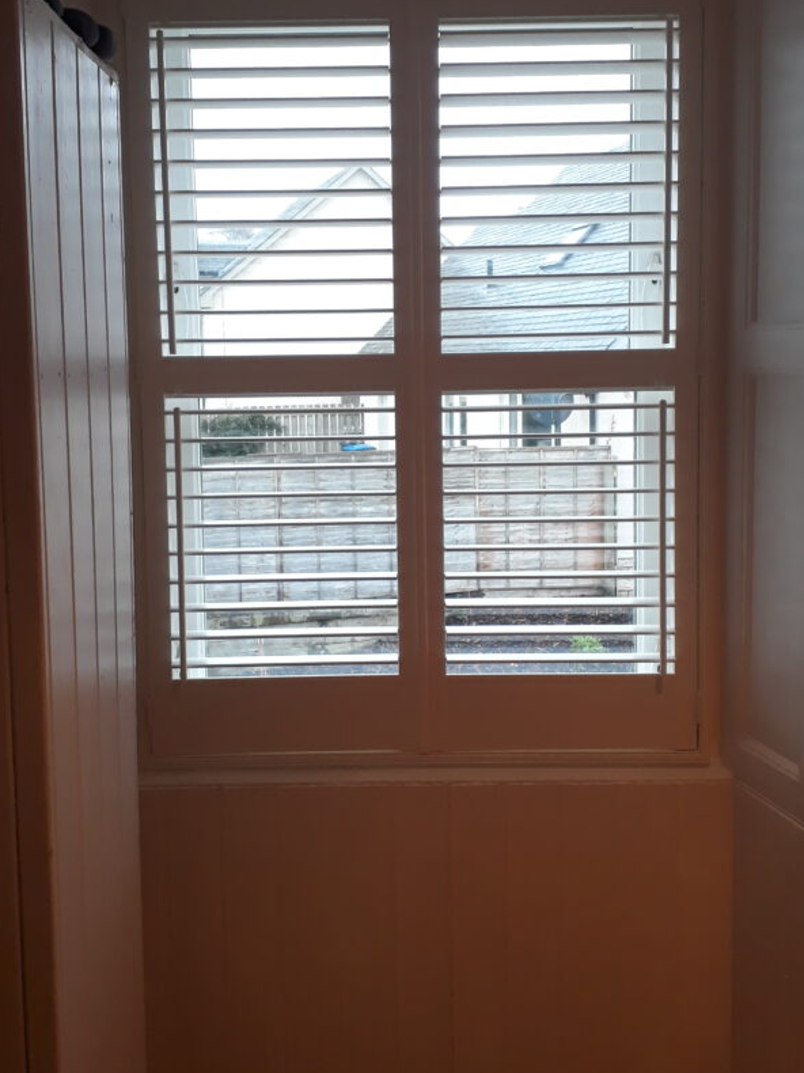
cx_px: 416
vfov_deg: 52.3
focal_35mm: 35
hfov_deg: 40.7
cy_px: 439
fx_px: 1084
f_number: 1.9
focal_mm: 3.6
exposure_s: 1/33
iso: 125
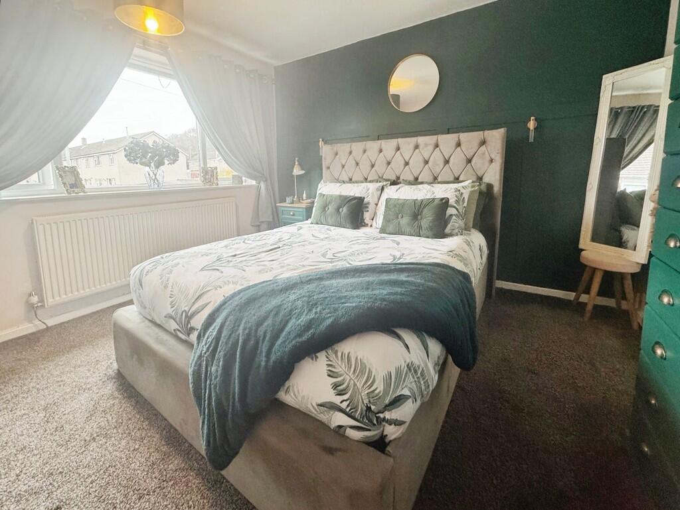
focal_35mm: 14
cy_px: 255
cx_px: 340
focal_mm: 2.22
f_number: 2.2
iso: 320
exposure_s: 1/98
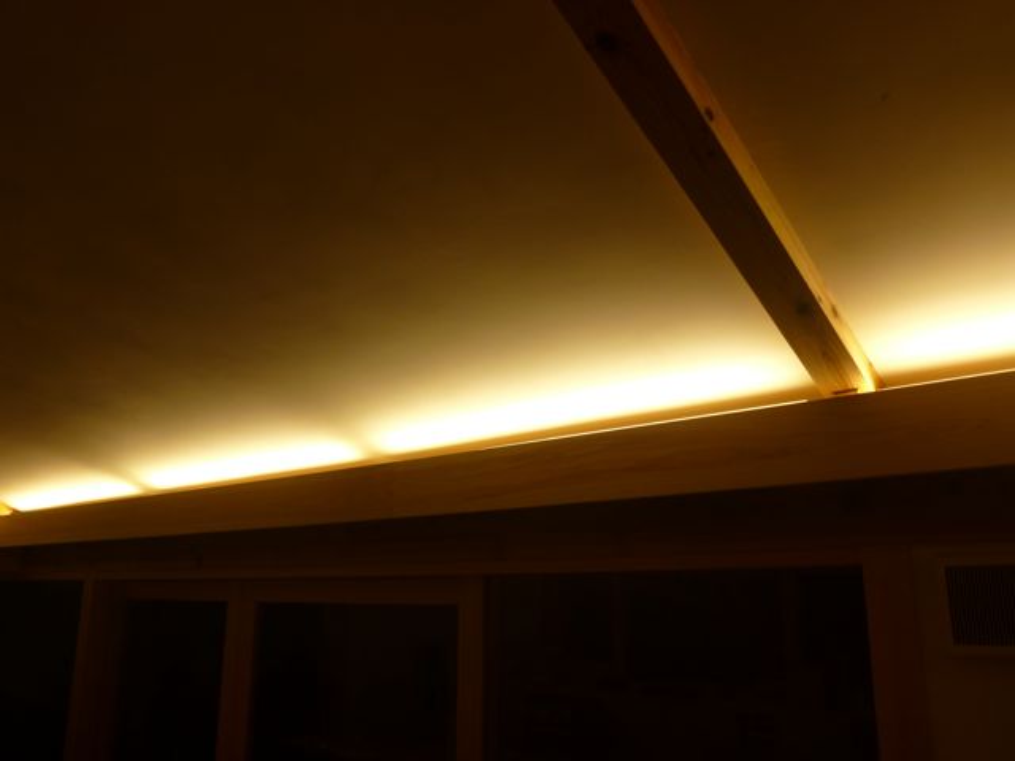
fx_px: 821
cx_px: 508
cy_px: 380
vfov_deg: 49.7
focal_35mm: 28
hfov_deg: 63.4
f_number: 3.3
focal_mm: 4.9
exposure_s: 1/100
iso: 100
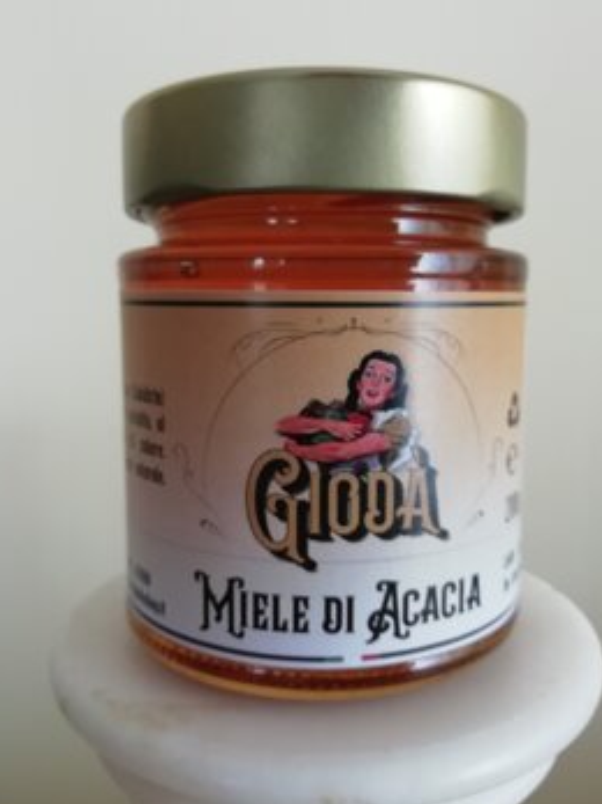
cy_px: 368
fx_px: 696
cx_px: 324
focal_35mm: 30
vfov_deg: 59.9
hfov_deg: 46.7
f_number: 2.2
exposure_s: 1/50
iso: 80
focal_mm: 3.46
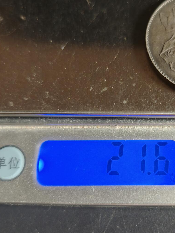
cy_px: 129
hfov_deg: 34.5
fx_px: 276
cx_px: 128
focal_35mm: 41
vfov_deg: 45.7
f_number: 1.6
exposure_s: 1/100
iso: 500
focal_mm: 6.06
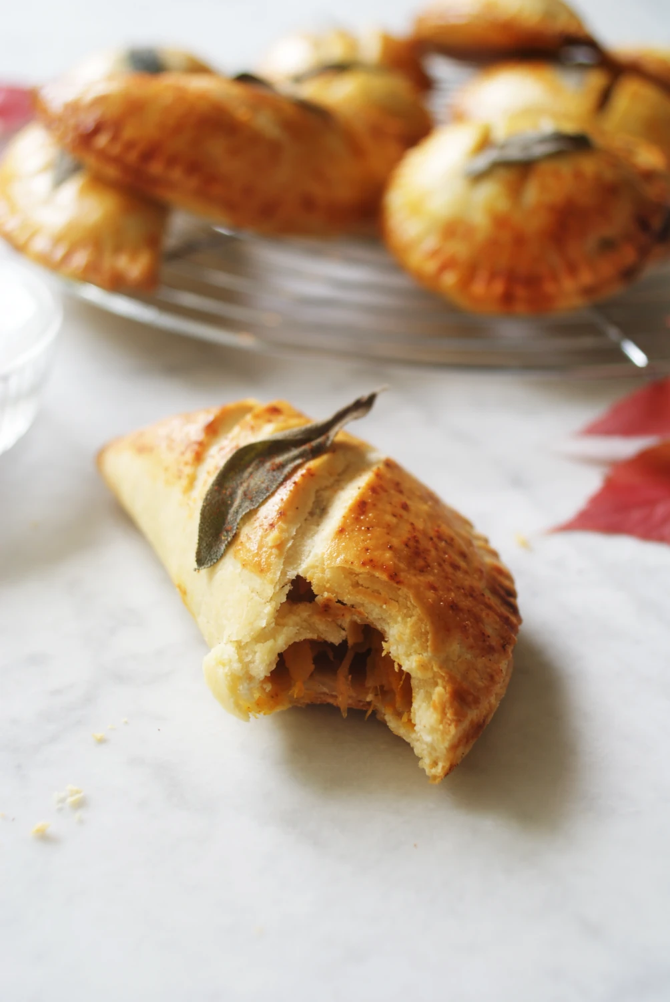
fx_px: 1169
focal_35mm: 42
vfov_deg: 46.3
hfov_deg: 32.0
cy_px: 501
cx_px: 335
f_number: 4
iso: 100
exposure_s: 1/25
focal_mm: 28
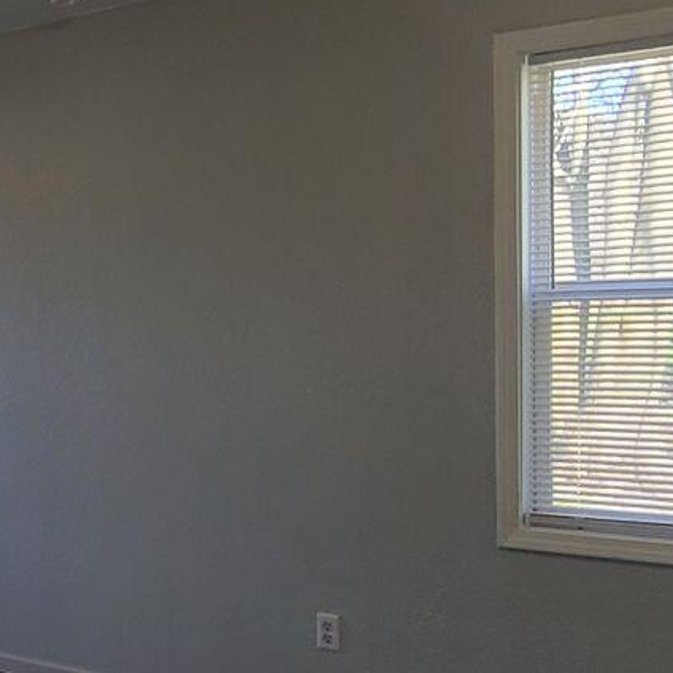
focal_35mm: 52
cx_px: -138
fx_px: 1144
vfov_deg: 32.8
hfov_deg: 28.5
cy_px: 370
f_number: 2.2
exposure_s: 1/120
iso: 100
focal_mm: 2.2
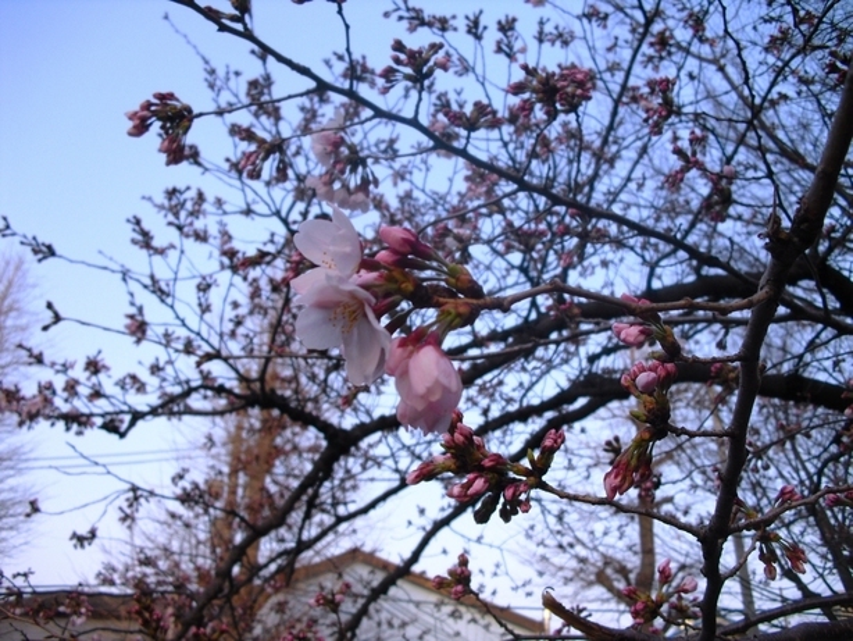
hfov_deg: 51.3
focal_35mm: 36
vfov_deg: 39.7
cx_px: 426
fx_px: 887
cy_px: 320
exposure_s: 1/250
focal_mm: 6.3
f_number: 3.1
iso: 100
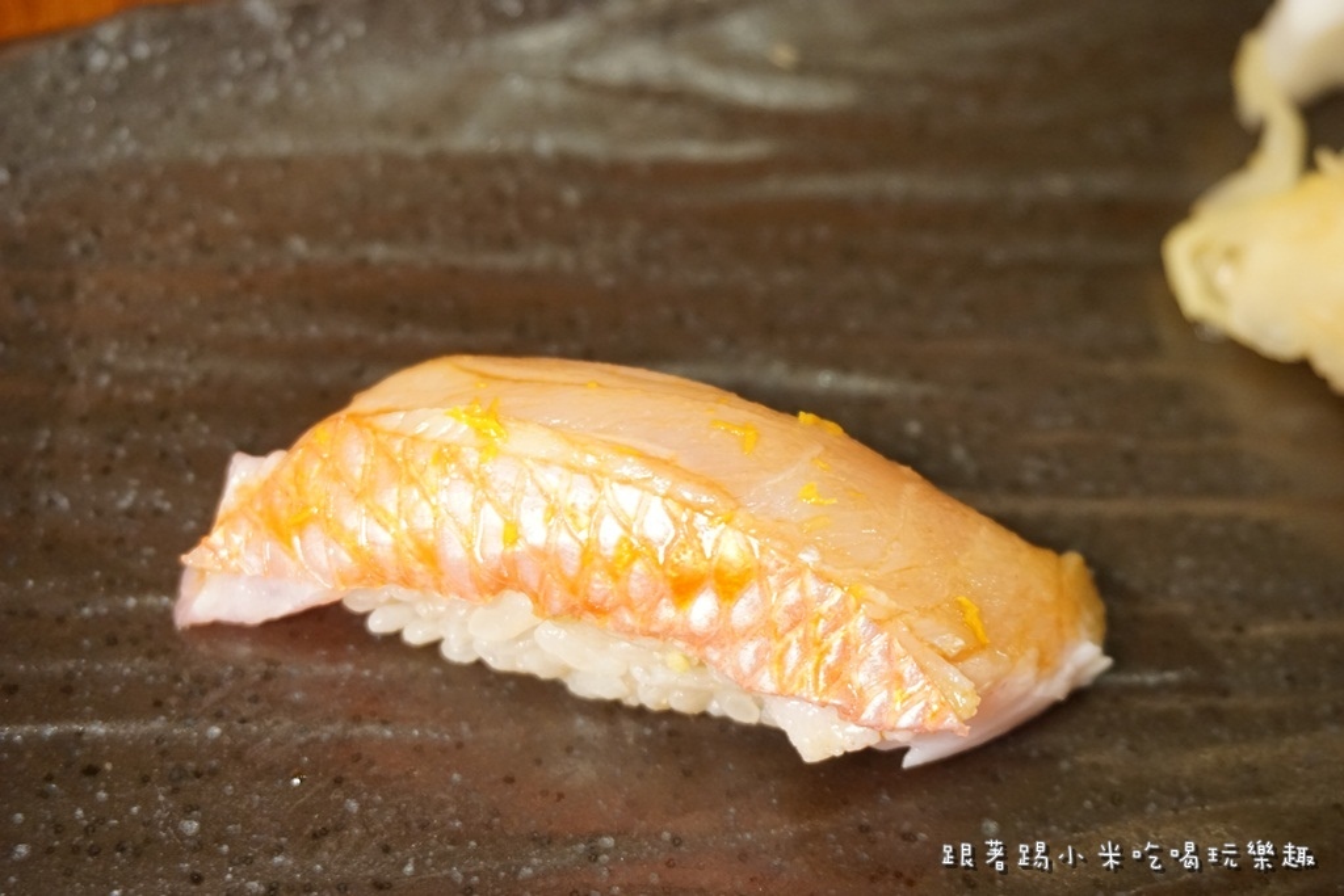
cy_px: 448
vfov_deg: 28.1
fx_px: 1792
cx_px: 672
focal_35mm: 48
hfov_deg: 41.1
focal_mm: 32
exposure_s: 1/60
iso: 1250
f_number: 5
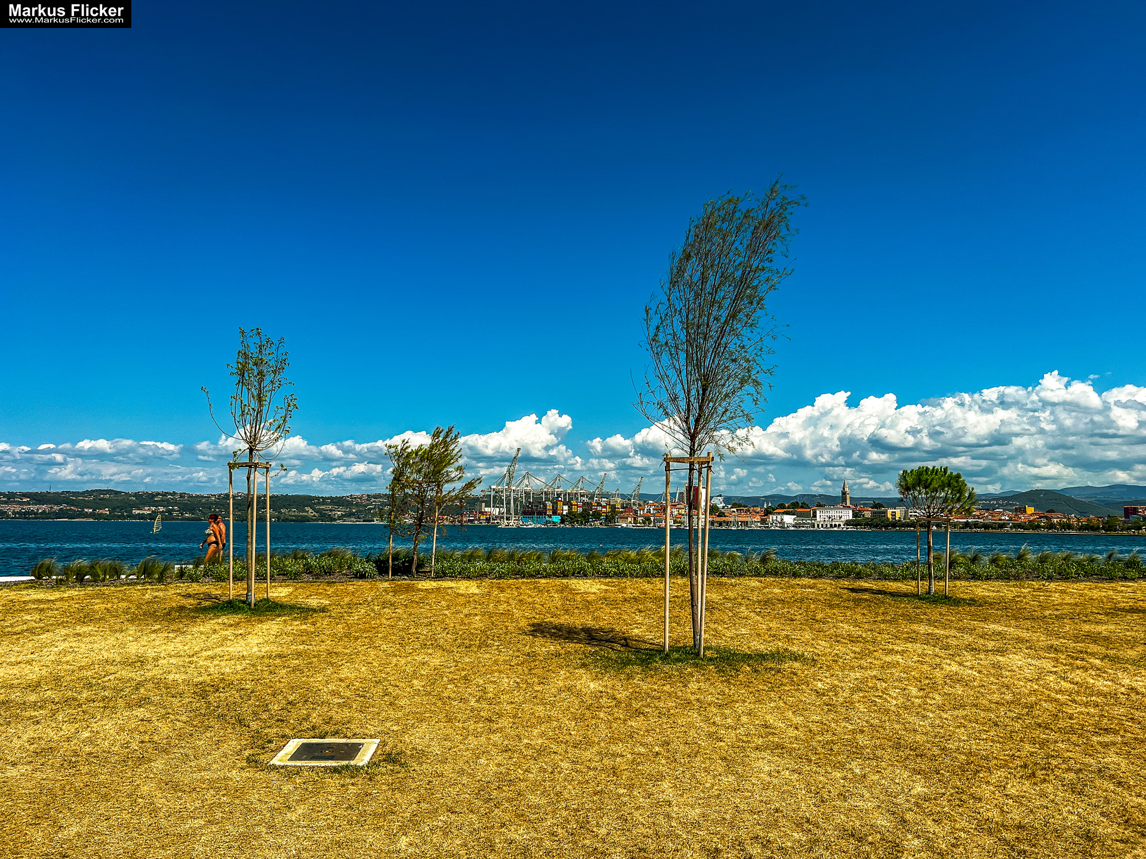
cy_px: 430
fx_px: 861
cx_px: 573
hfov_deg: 67.3
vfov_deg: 53.1
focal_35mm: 26
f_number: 1.5
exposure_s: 1/6400
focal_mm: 5.7
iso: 50
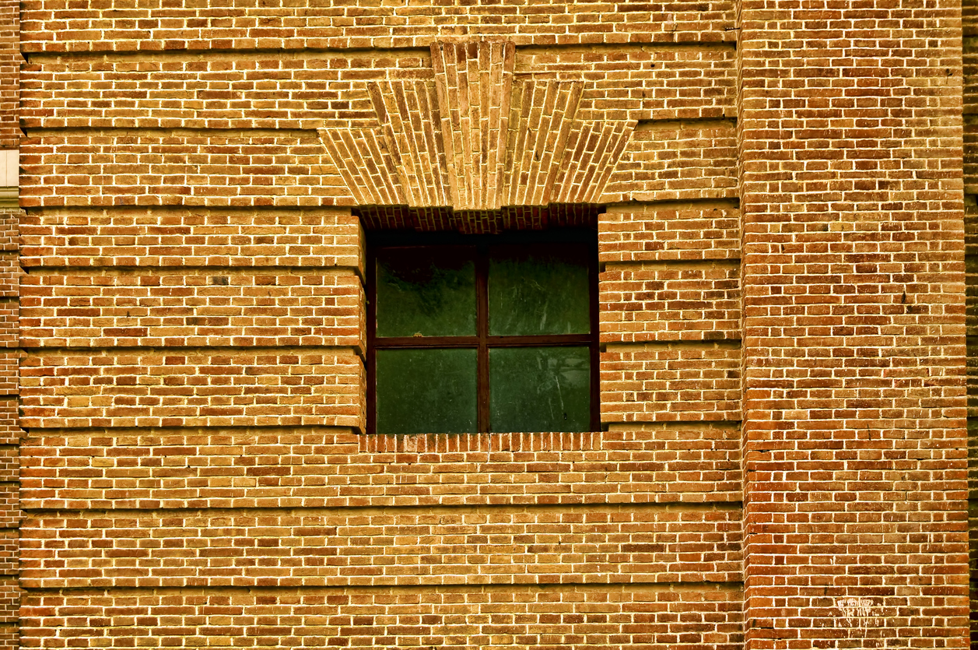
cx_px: 489
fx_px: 2225
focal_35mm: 82
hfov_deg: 24.8
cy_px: 325
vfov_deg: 16.6
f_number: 9
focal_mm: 55
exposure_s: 1/125
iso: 200
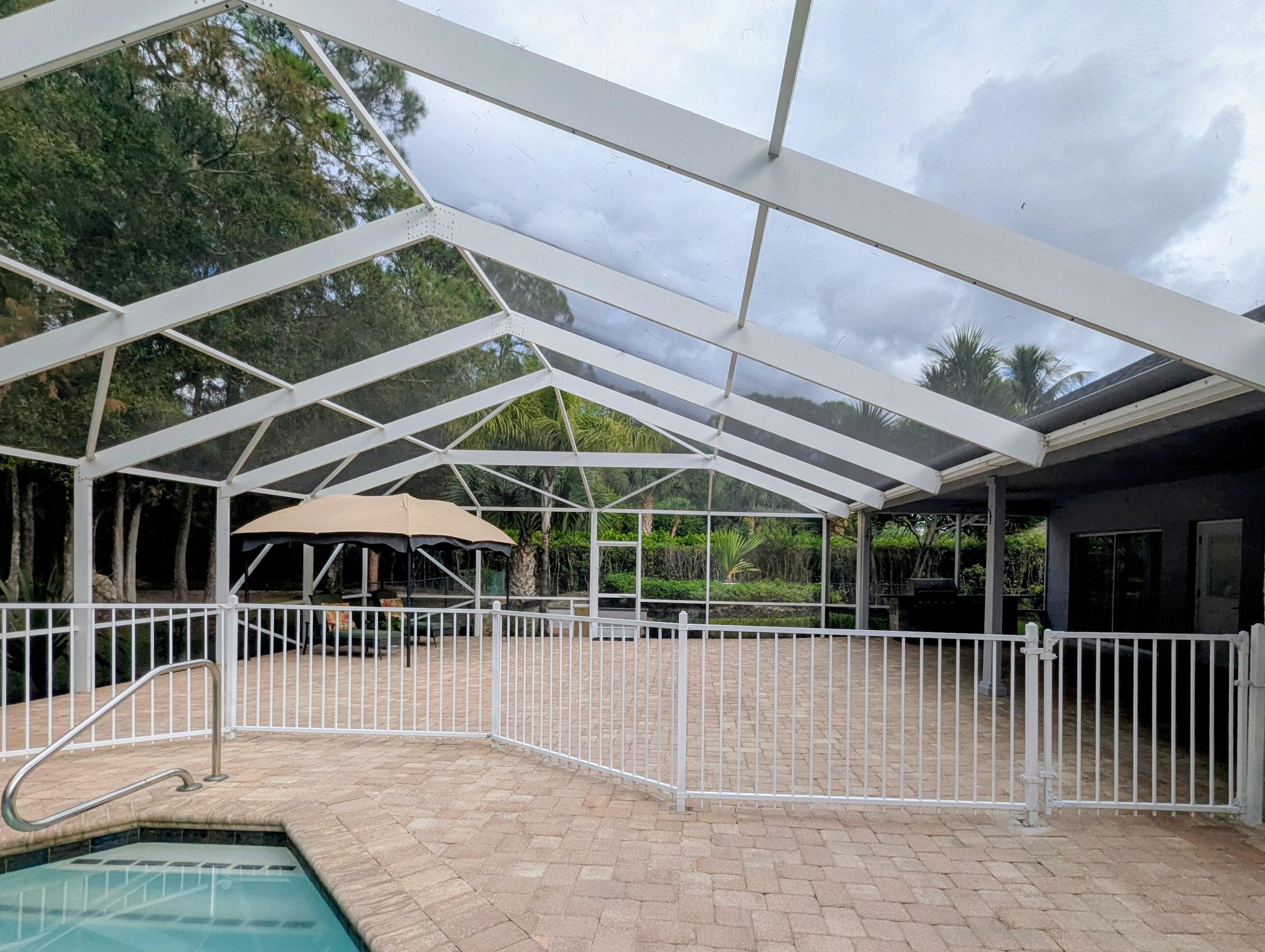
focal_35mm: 15
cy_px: 547
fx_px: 549
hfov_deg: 97.9
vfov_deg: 81.3
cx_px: 686
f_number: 2.2
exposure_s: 1/756
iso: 49
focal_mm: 1.95
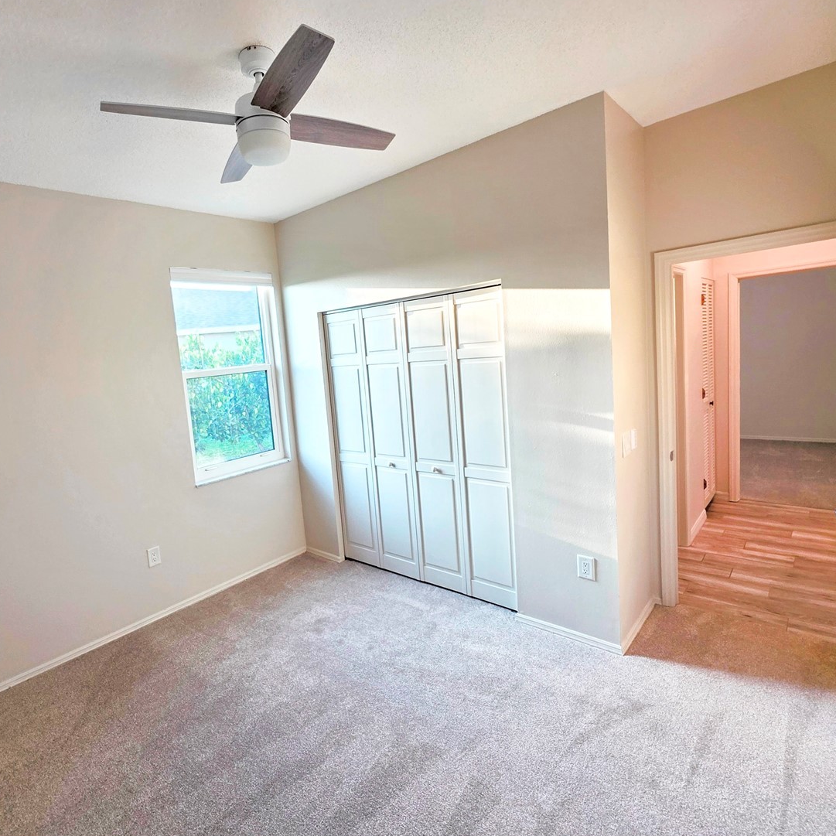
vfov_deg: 84.0
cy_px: 408
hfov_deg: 83.0
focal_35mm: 17
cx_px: 335
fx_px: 464
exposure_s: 1/120
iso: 125
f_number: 1.9
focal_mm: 2.2
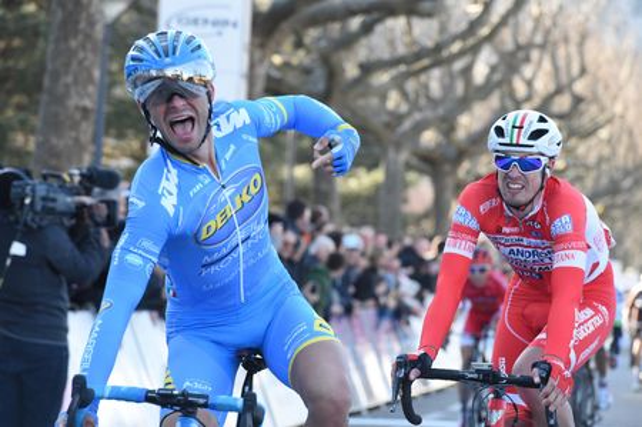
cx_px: 321
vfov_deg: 6.9
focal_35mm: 200
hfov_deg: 10.3
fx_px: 3563
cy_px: 214
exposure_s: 1/1000
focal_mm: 200
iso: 4000
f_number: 8
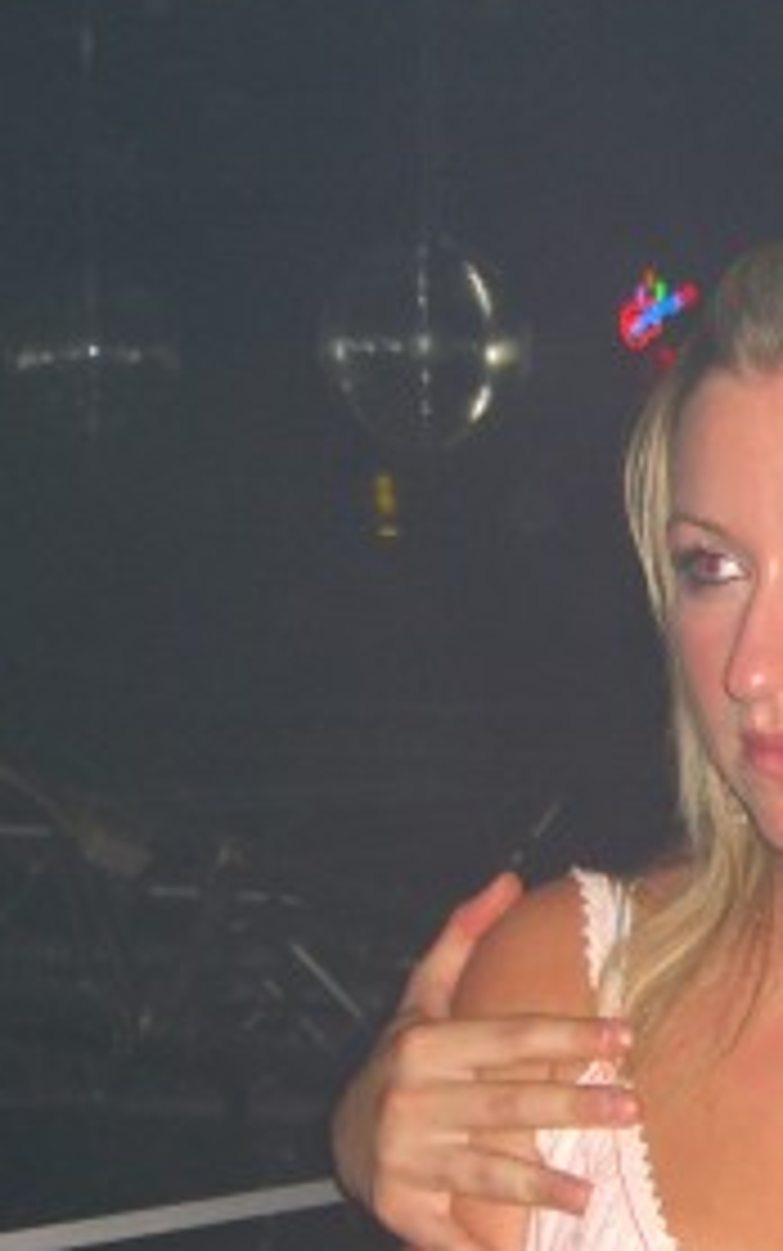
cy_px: 878
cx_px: 882
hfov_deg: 14.6
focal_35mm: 87
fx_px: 2967
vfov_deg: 23.6
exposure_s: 1/60
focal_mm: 7.9
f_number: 2.8
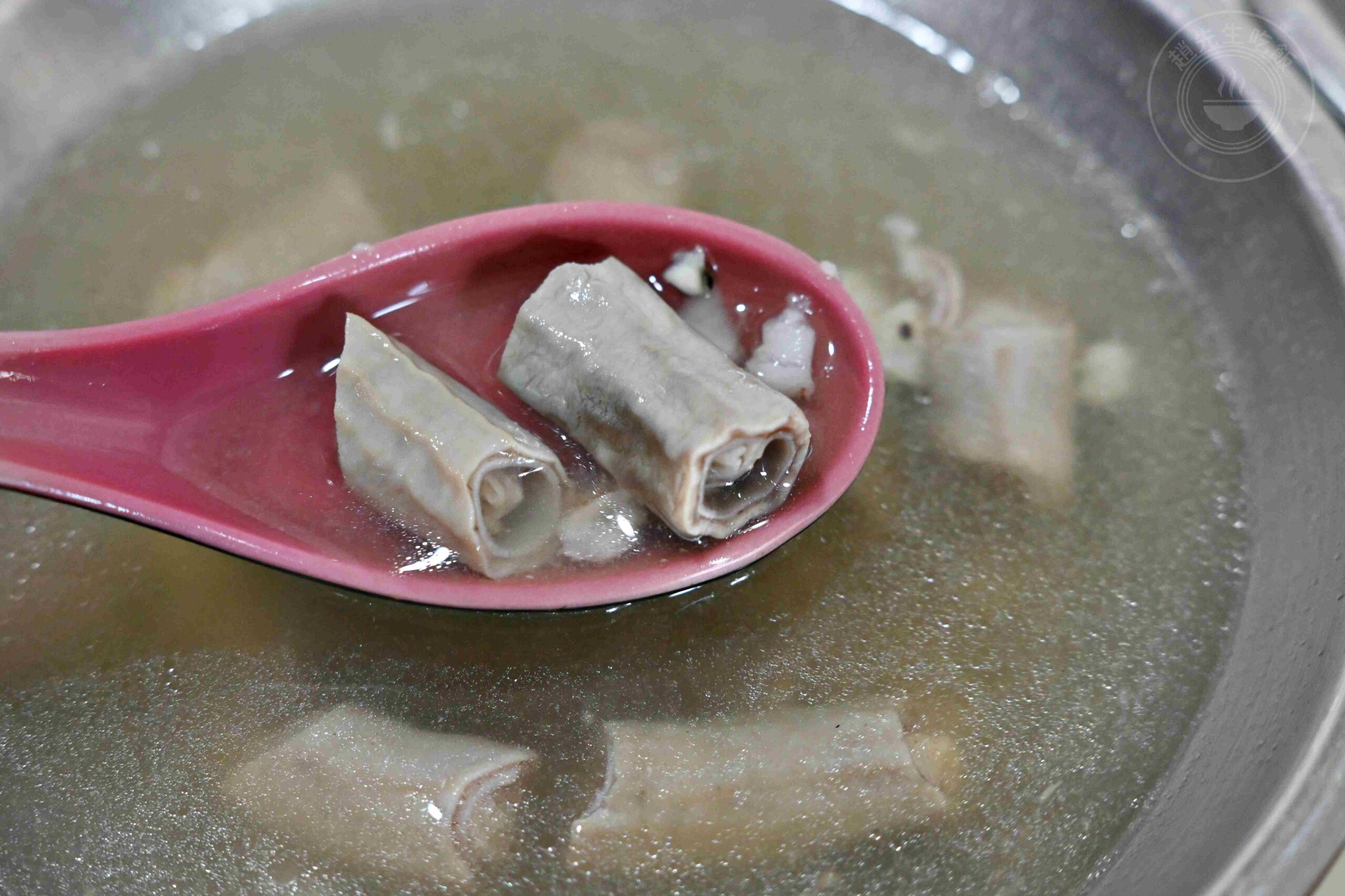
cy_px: 448
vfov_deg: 18.2
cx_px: 672
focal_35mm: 75
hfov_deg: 27.0
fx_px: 2802
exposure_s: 1/200
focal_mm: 50
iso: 1000
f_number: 3.2
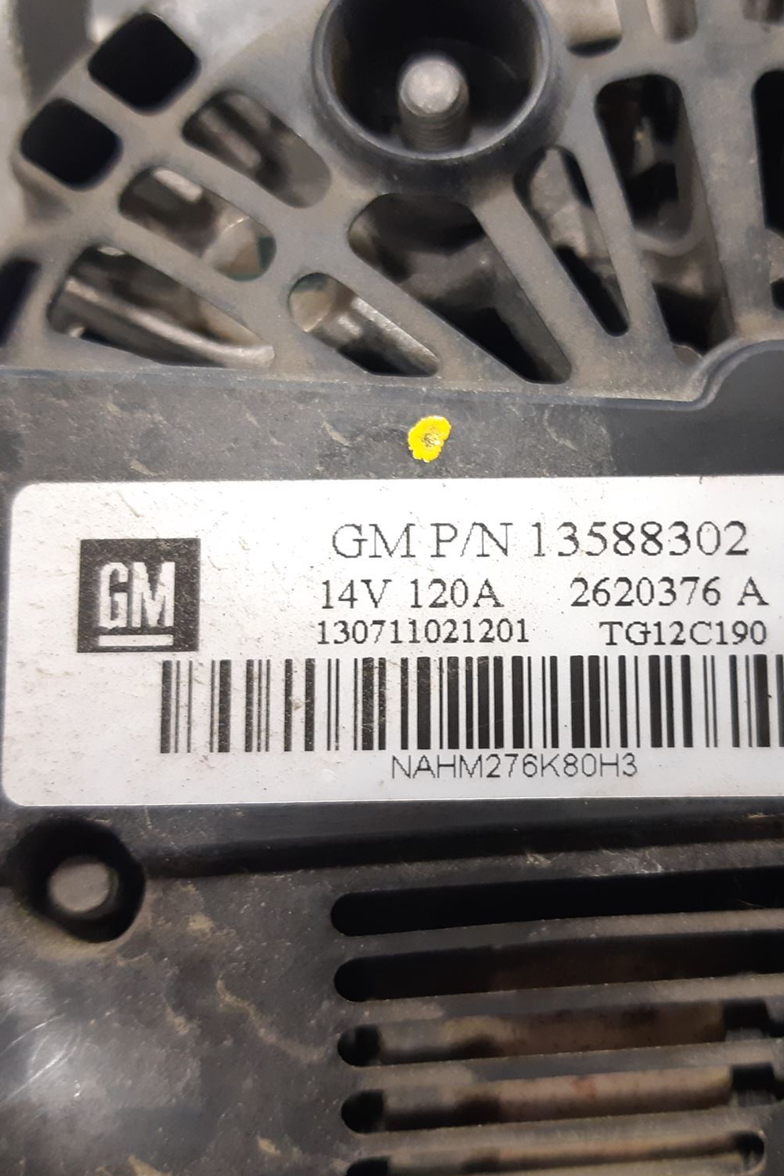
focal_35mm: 37
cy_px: 580
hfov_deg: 35.7
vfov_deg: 51.9
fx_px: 1209
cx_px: 489
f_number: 1.7
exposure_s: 1/33
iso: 250
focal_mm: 3.93
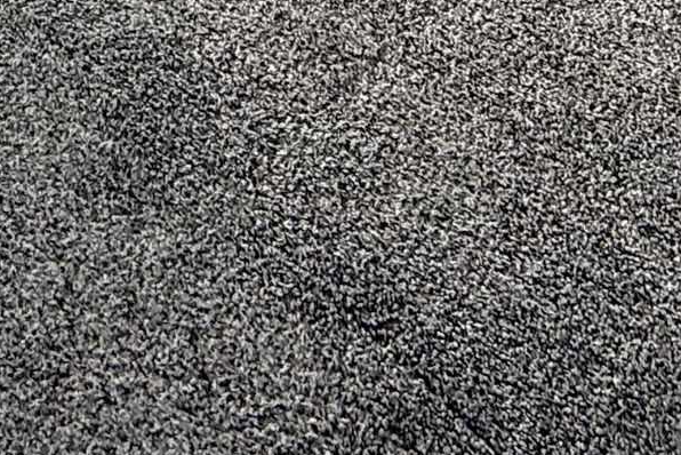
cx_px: -77
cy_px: -721
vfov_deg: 12.7
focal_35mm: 75
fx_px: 1419
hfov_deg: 25.0
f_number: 2.2
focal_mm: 2.22
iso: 64
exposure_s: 1/134
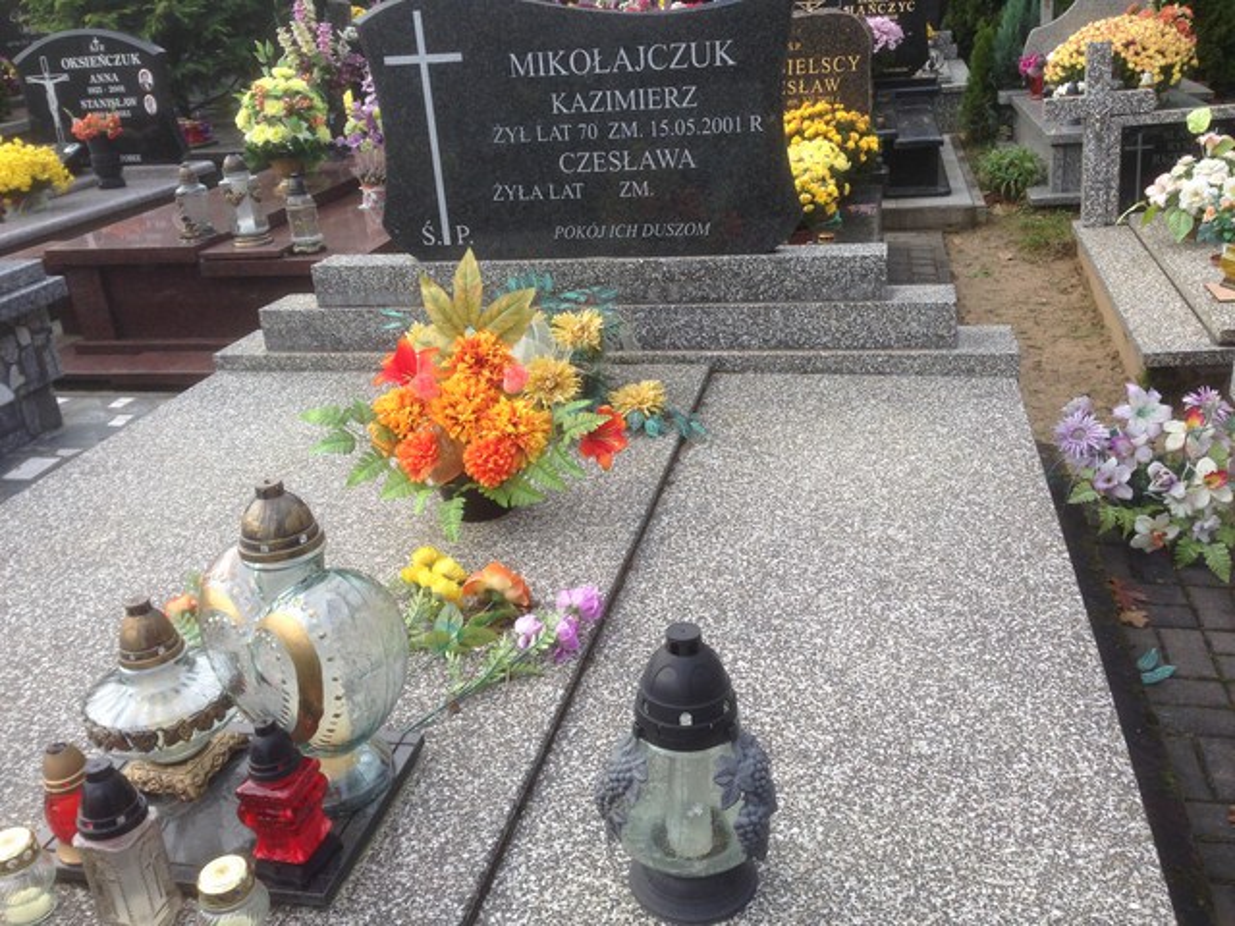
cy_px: 463
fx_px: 1177
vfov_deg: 42.9
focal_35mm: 33
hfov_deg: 55.4
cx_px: 618
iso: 50
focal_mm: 4.12
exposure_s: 1/299
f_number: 2.4
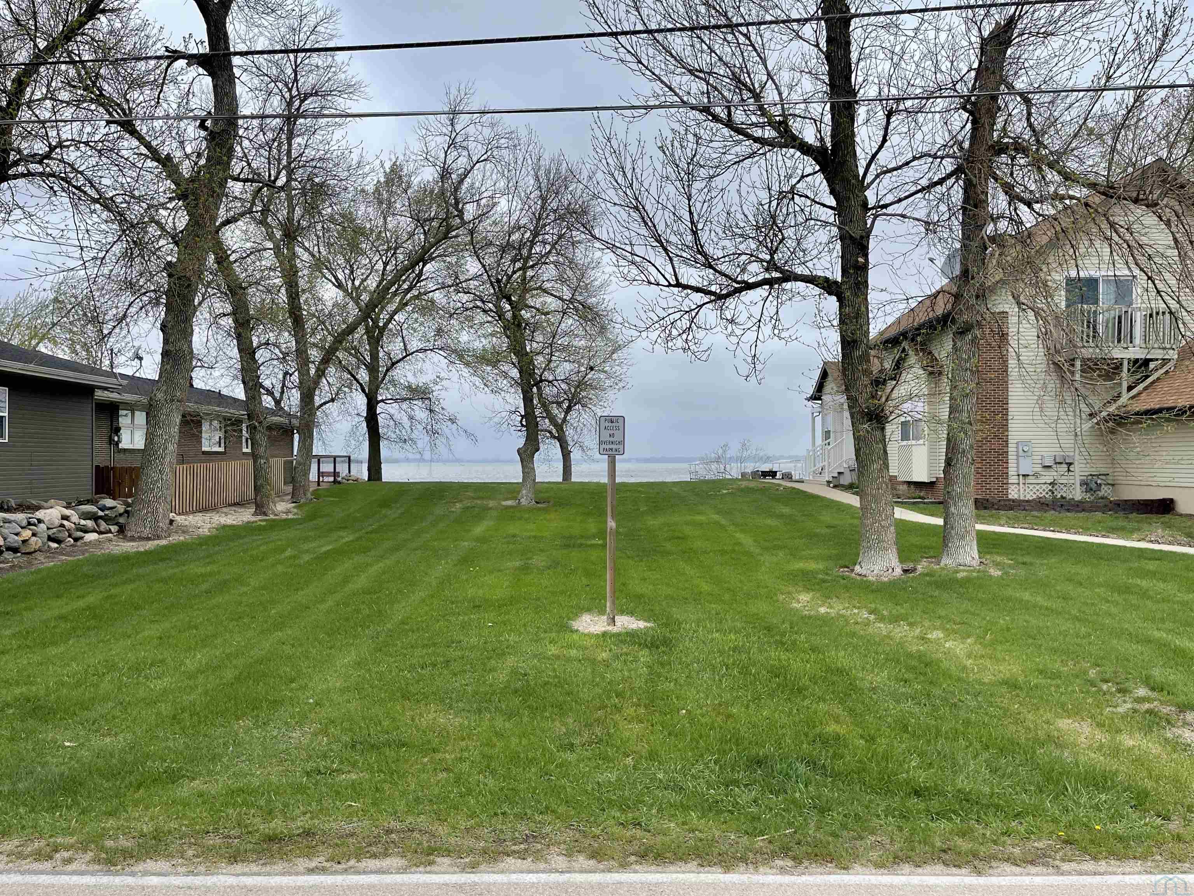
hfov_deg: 67.3
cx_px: 597
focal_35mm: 26
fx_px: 897
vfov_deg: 53.1
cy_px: 448
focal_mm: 5.1
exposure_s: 1/2247
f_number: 1.6
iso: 32
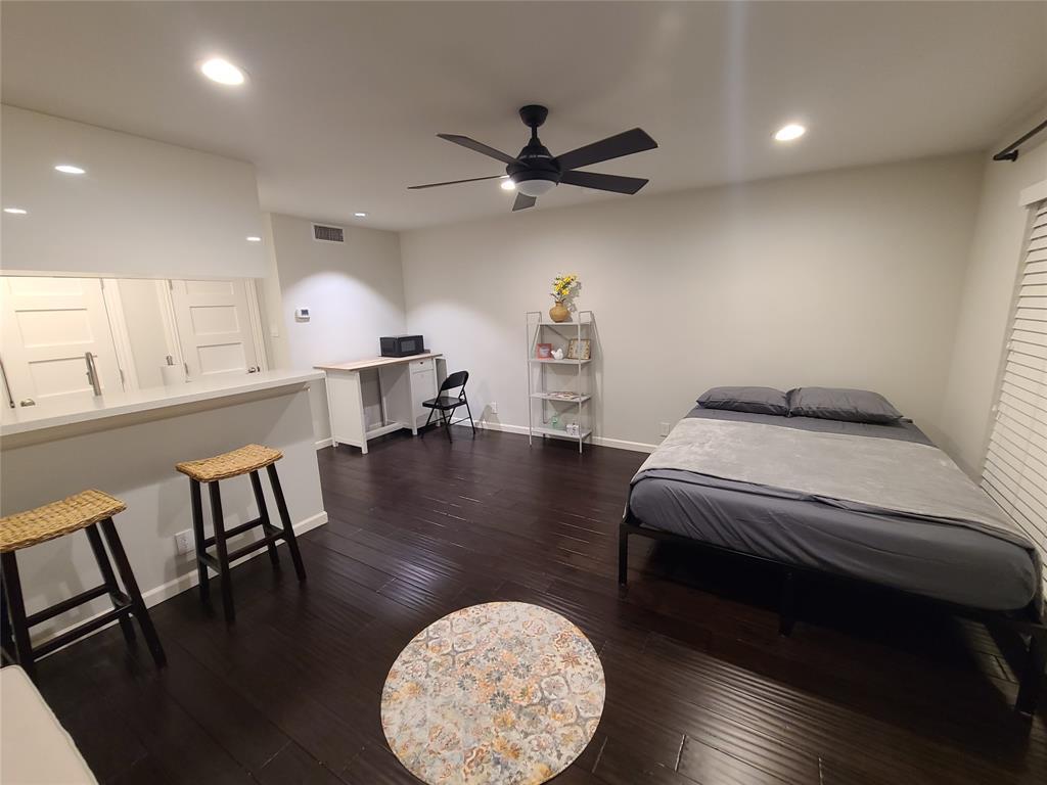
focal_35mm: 13
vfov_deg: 89.9
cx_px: 524
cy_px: 392
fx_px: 393
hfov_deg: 106.2
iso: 400
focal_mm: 2.2
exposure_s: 1/30
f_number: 2.2
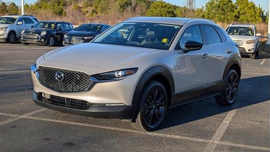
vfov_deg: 22.2
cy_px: 74
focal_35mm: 54
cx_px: 134
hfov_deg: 38.5
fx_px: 387
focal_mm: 6.9
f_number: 1.68
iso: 20
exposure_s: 1/909
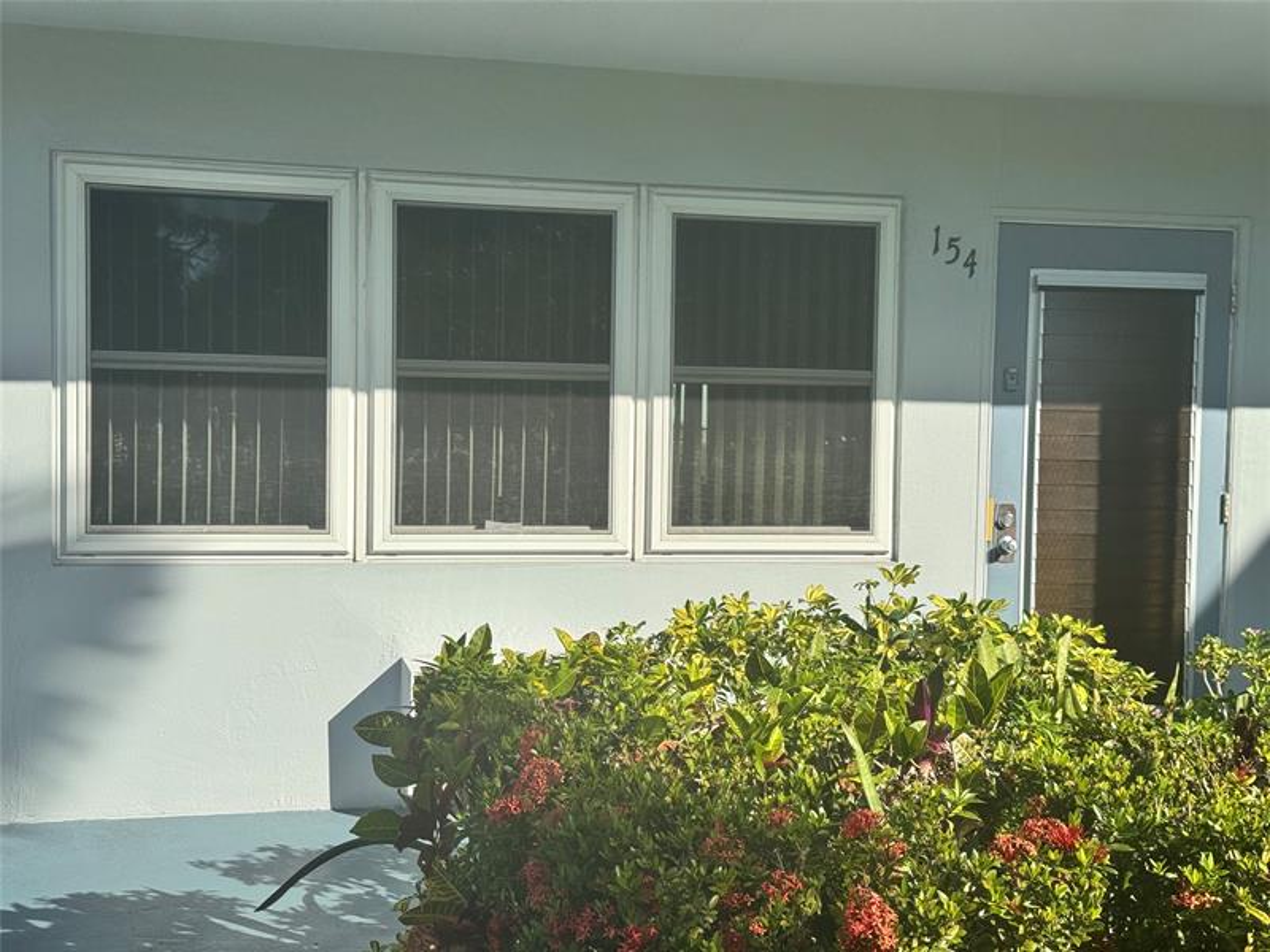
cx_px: 635
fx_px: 1761
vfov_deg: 30.3
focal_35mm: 48
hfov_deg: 39.7
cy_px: 476
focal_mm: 6.76
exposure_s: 1/5376
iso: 64
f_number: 1.78
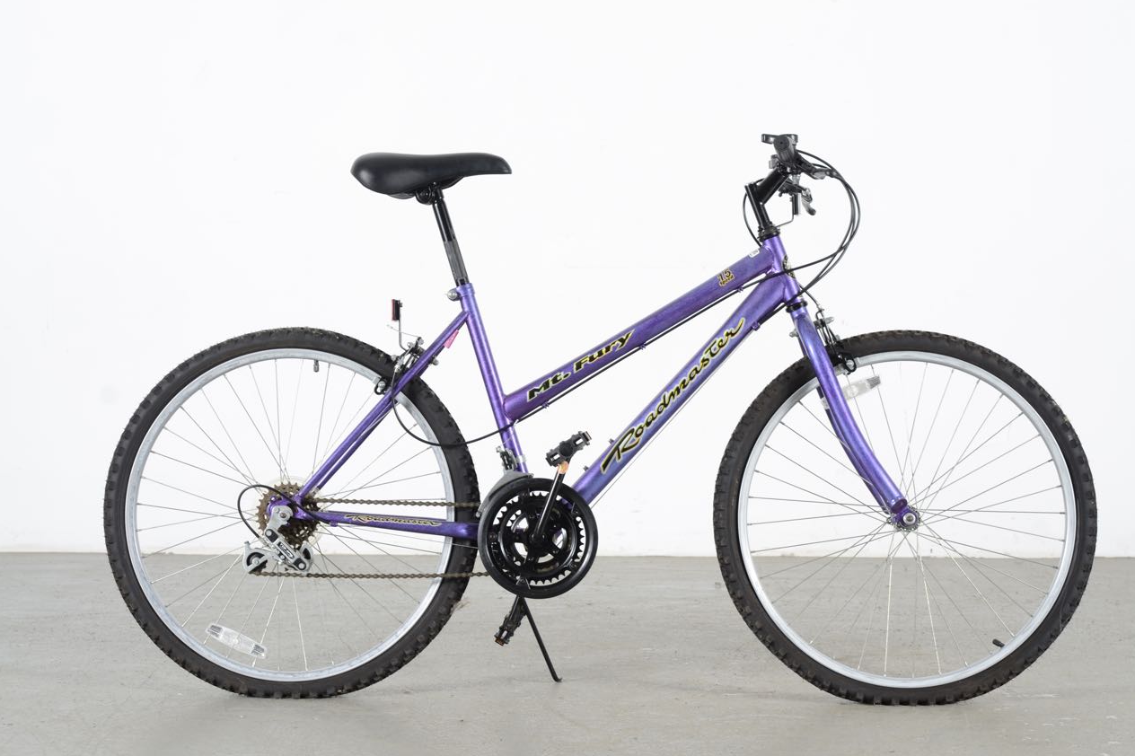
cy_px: 376
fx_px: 2868
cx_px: 571
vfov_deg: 15.0
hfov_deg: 22.4
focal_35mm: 91
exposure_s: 1/125
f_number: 8
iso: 100
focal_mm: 60
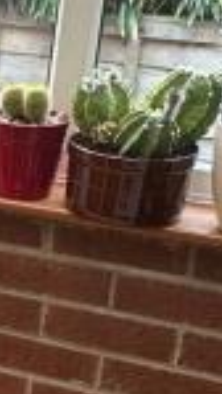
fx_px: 1097
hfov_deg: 10.0
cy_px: 336
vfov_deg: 20.0
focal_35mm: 105
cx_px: -322
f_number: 2.2
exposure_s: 1/99
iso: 50
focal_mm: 2.22
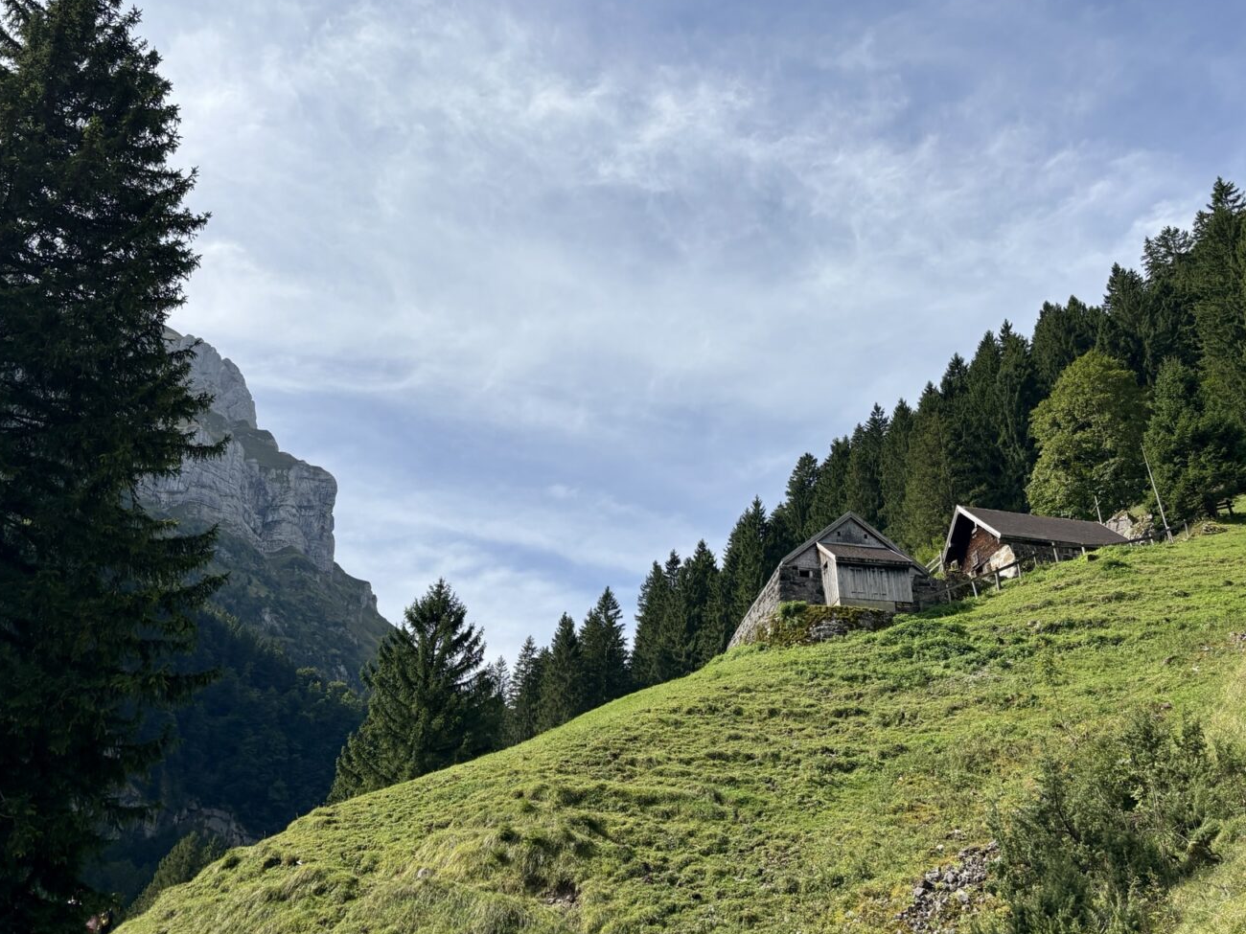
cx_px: 602
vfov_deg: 44.0
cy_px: 378
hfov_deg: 56.8
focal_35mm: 32
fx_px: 1152
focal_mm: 5.96
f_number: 1.6
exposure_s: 1/5348
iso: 50
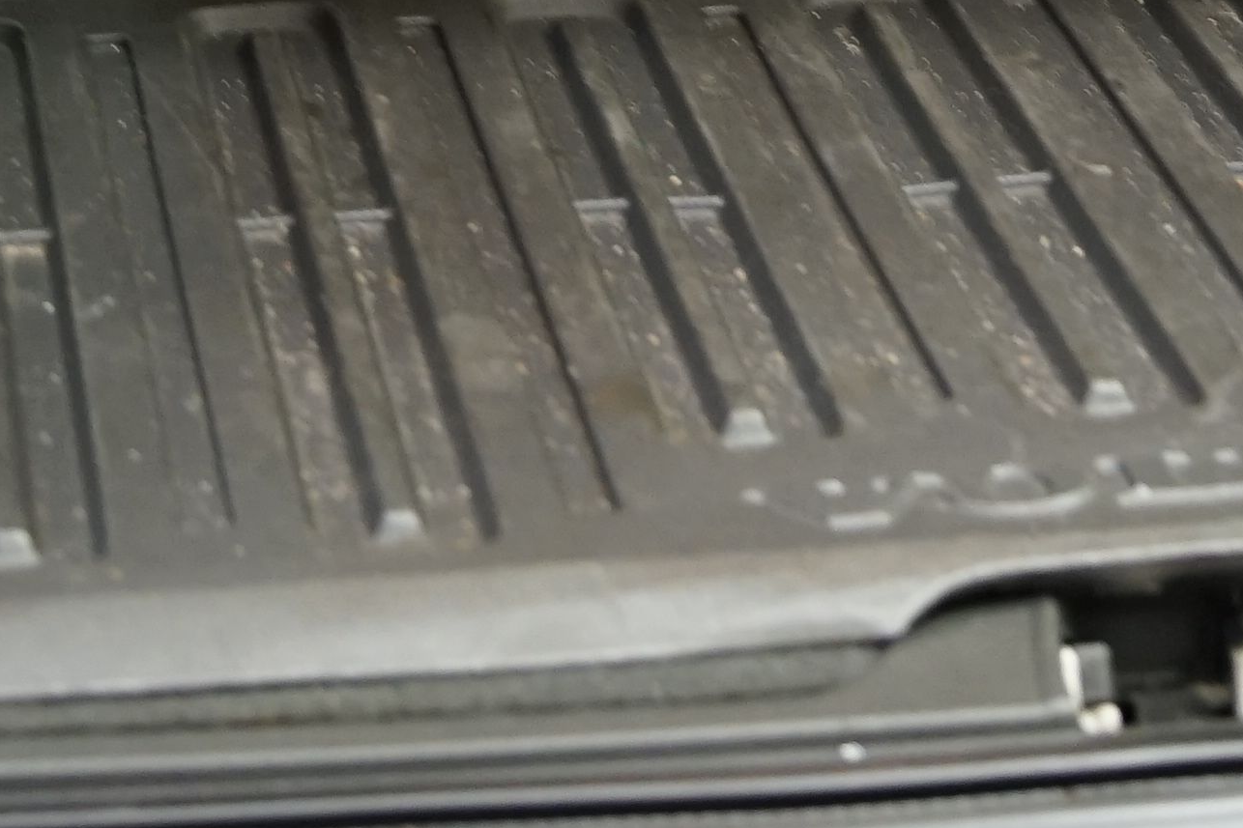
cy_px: -746
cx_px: 902
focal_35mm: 168
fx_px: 5800
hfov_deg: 12.2
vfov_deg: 7.9
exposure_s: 1/30
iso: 1250
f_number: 2.8
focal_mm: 36
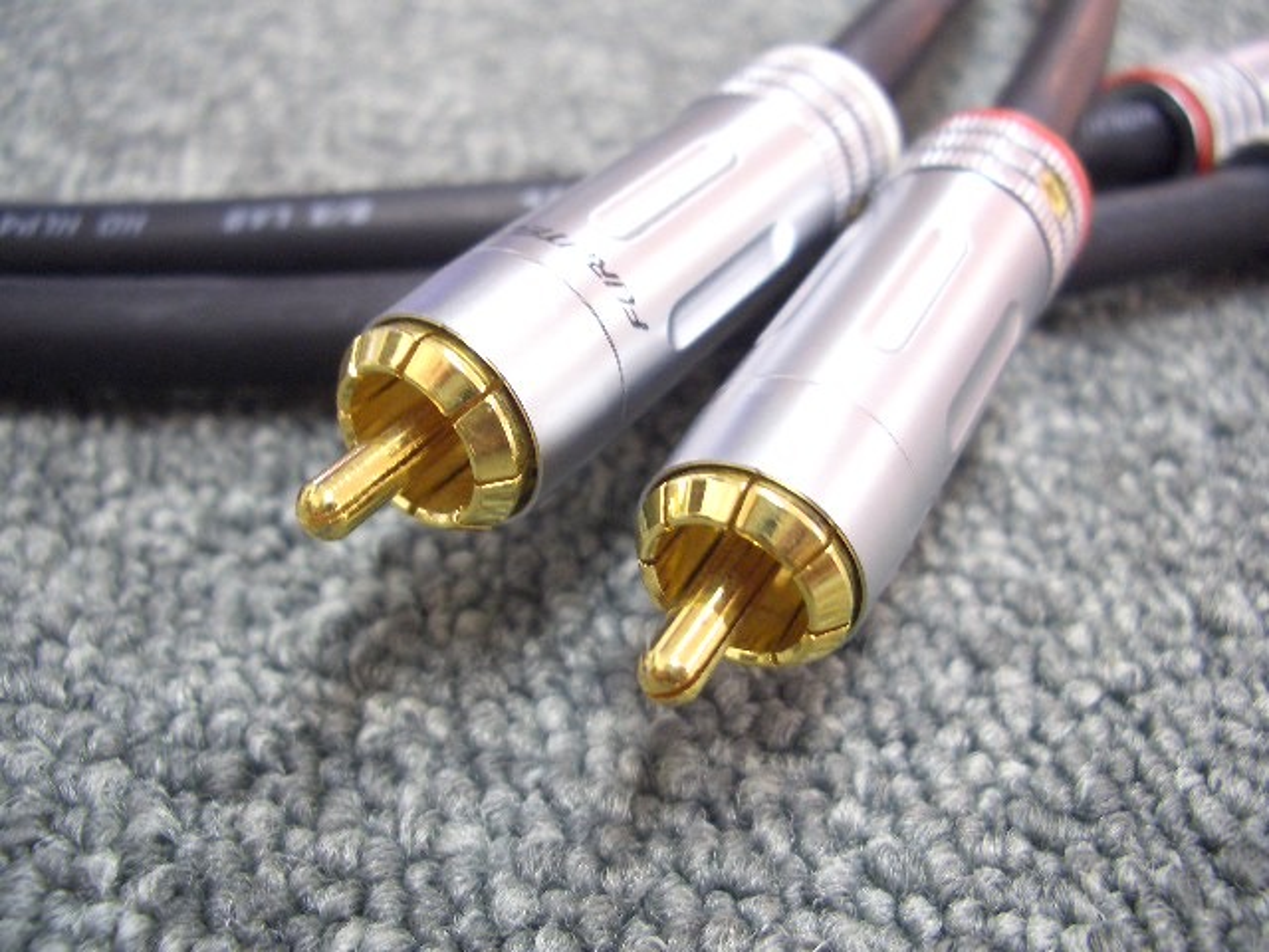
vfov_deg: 40.7
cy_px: 476
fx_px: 1283
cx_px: 634
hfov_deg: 52.6
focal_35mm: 35
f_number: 2.6
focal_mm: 5.8
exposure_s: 1/15
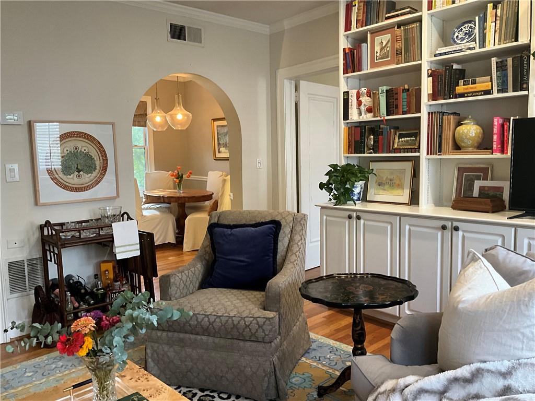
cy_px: 200
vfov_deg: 48.2
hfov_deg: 61.7
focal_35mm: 29
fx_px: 448
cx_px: 268
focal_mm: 3
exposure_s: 1/60
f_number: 1.8
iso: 200
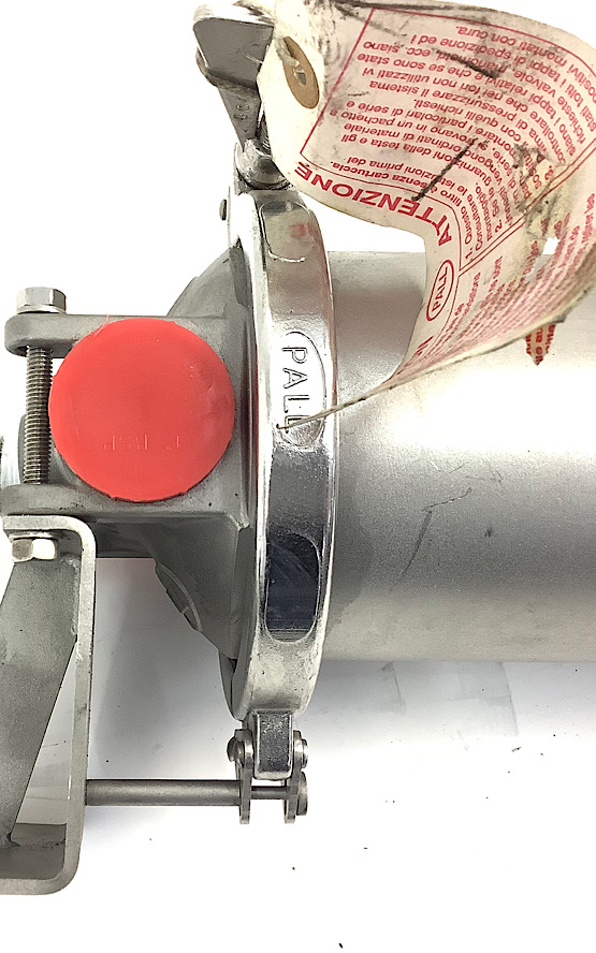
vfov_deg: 45.3
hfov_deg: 29.1
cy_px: 476
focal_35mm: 44
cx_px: 209
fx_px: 1144
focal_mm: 3.3
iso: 125
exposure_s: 1/50
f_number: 2.4
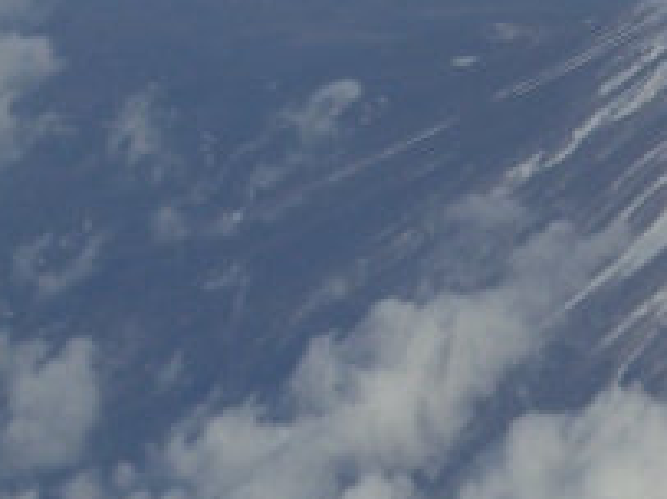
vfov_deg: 3.3
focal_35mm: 449
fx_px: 8646
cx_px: 1301
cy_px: 167
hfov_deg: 4.4
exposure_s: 1/250
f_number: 8.3
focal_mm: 18.6
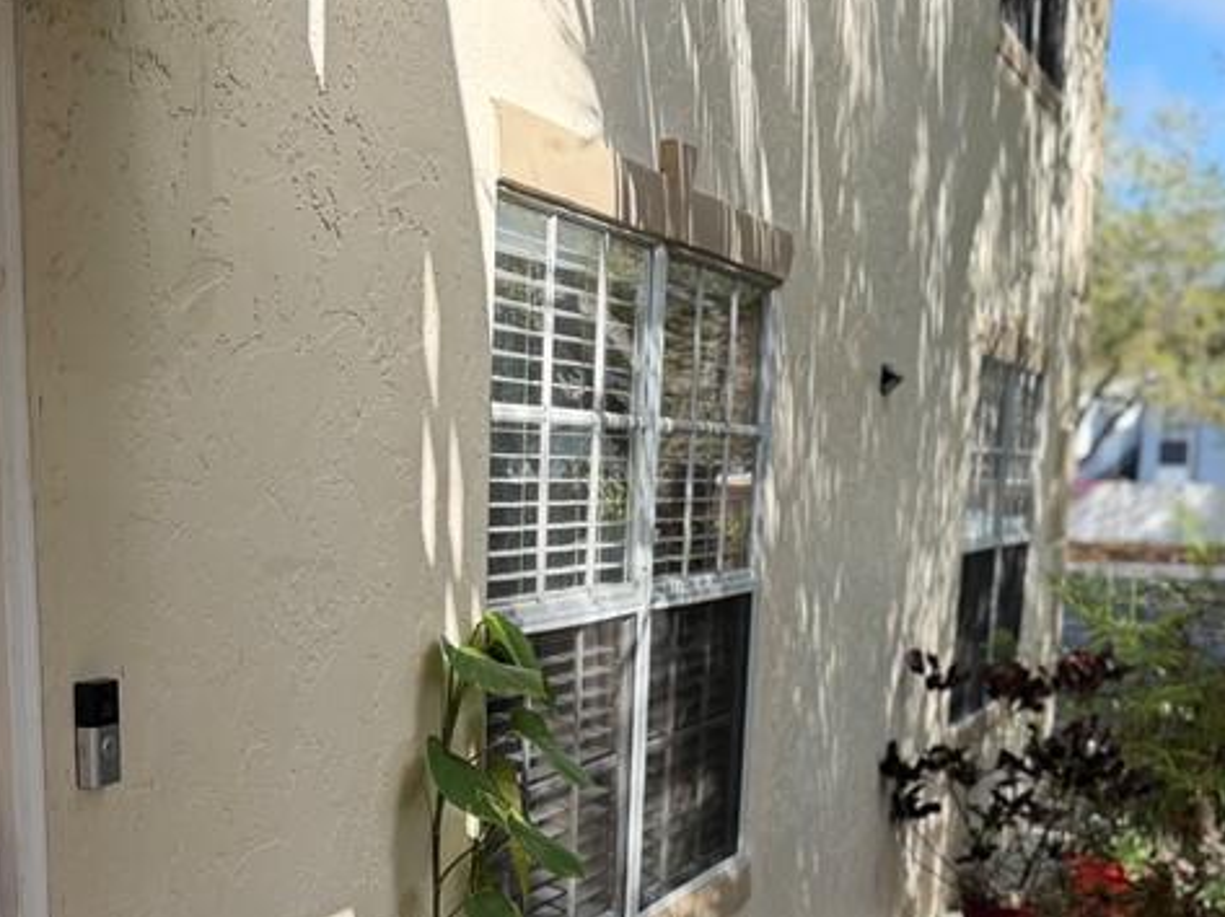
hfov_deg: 36.6
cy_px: 852
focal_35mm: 52
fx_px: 1839
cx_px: 440
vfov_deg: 26.9
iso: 100
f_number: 1.78
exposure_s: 1/1618
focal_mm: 6.76
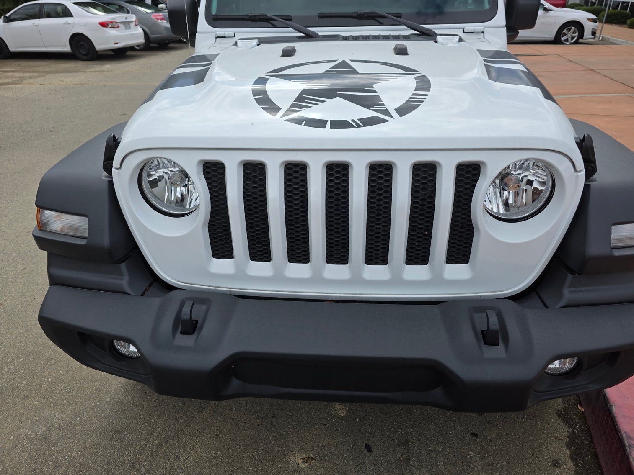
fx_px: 421
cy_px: 238
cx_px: 317
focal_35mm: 23
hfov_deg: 73.9
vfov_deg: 58.9
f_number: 1.7
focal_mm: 6.3
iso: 80
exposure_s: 1/4650
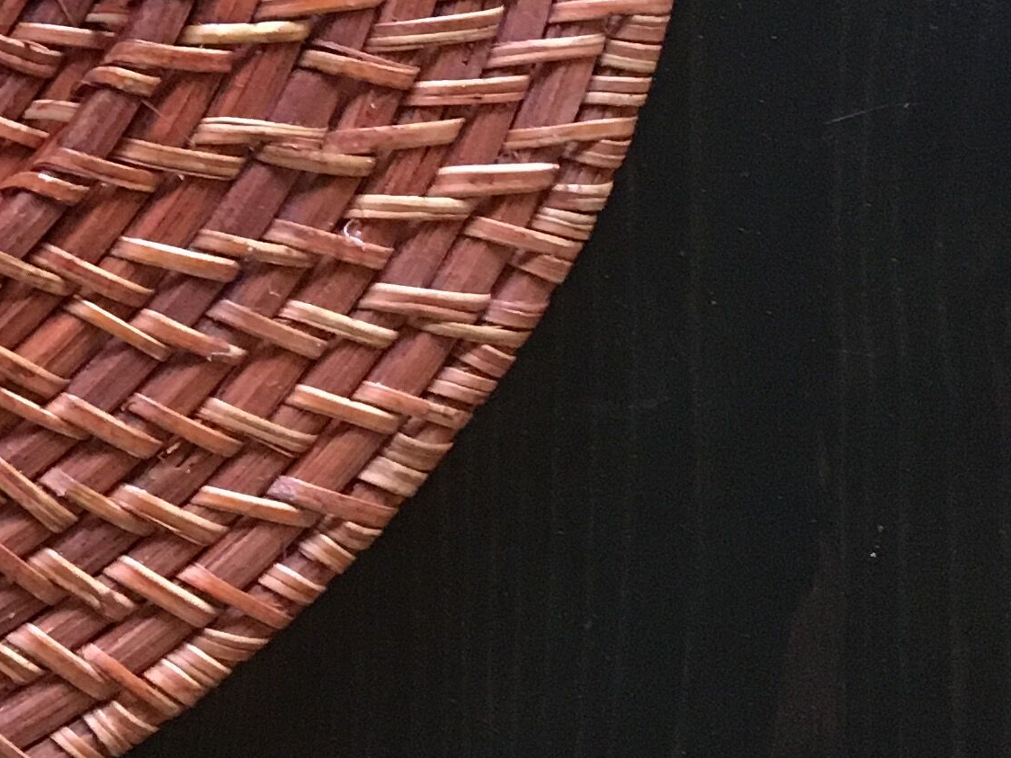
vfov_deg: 13.4
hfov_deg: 17.4
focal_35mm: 104
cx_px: -414
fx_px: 3037
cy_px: -370
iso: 200
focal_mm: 4.15
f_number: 2.2
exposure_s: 1/25
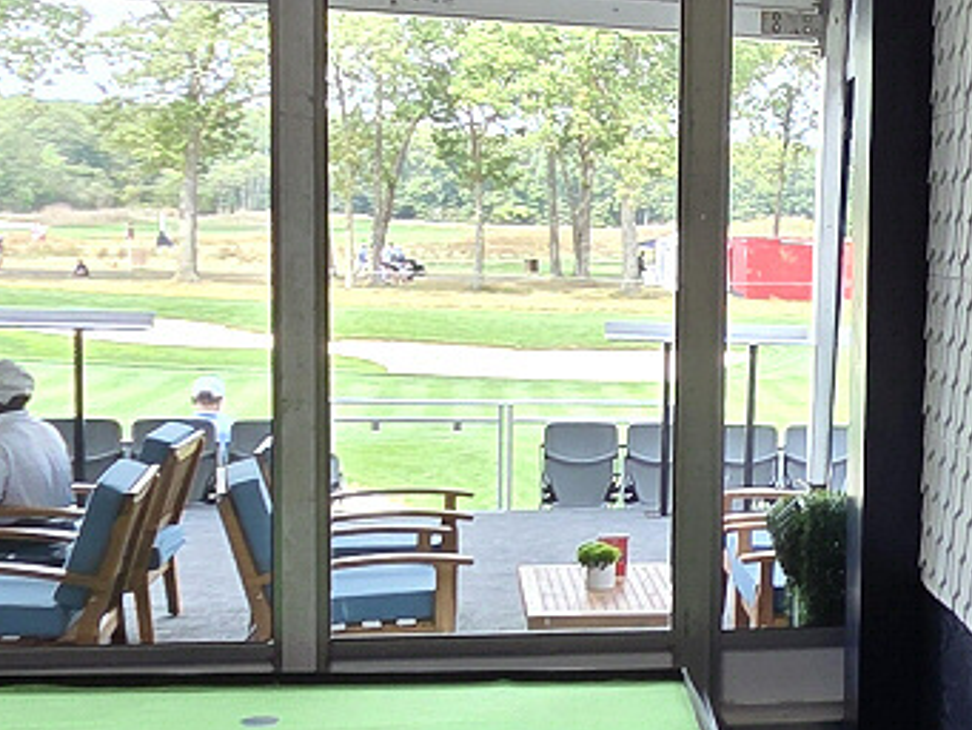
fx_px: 1713
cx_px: 1097
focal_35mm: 61
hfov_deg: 28.5
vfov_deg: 24.0
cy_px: 425
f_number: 2.2
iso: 50
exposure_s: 1/143
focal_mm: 2.2
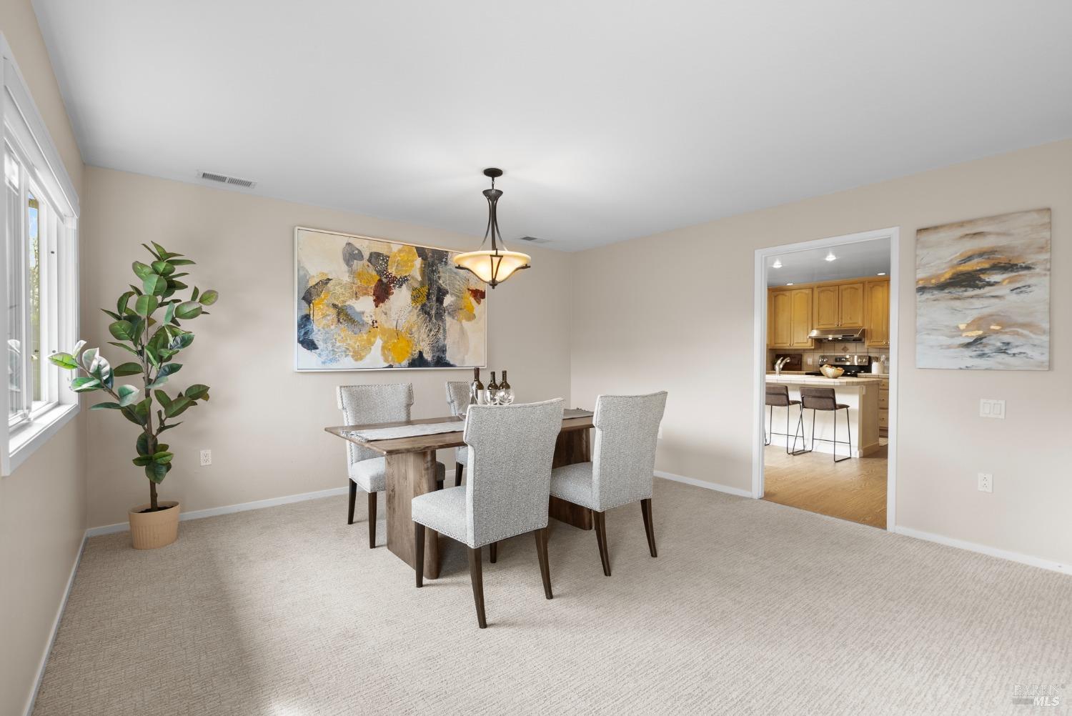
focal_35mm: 16
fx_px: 477
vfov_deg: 73.8
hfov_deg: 96.7
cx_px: 536
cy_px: 358
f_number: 8
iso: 400
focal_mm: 16
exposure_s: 1/20
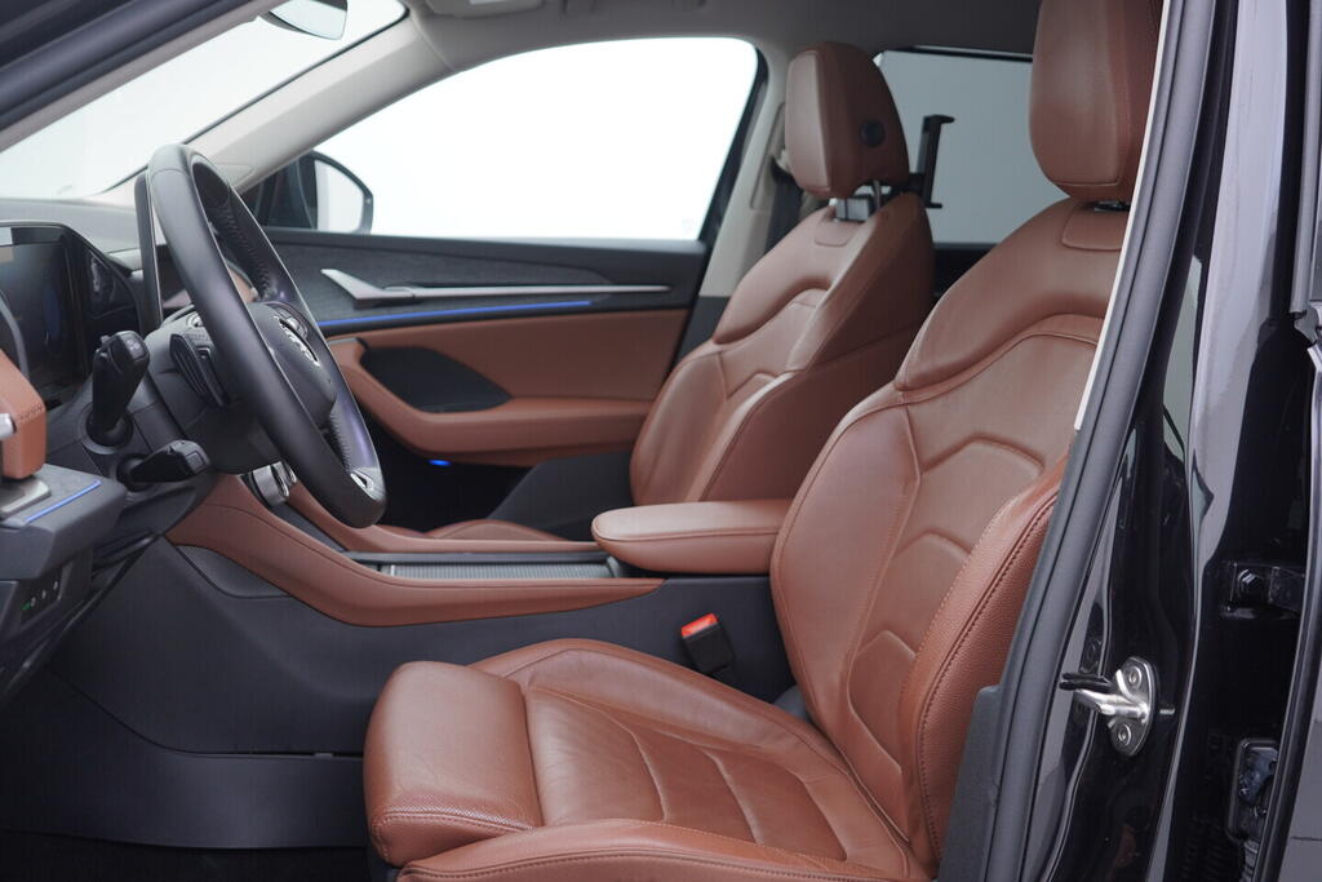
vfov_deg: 36.9
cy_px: 441
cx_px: 661
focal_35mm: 36
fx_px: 1322
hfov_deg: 53.1
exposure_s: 1/40
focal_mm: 24
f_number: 2.8
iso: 125
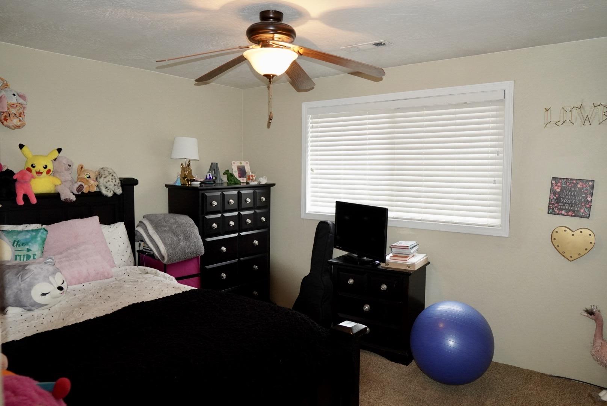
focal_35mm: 24
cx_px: 304
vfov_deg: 53.2
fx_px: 405
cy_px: 203
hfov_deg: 73.7
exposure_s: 1/160
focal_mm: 16
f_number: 2.8
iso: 1600
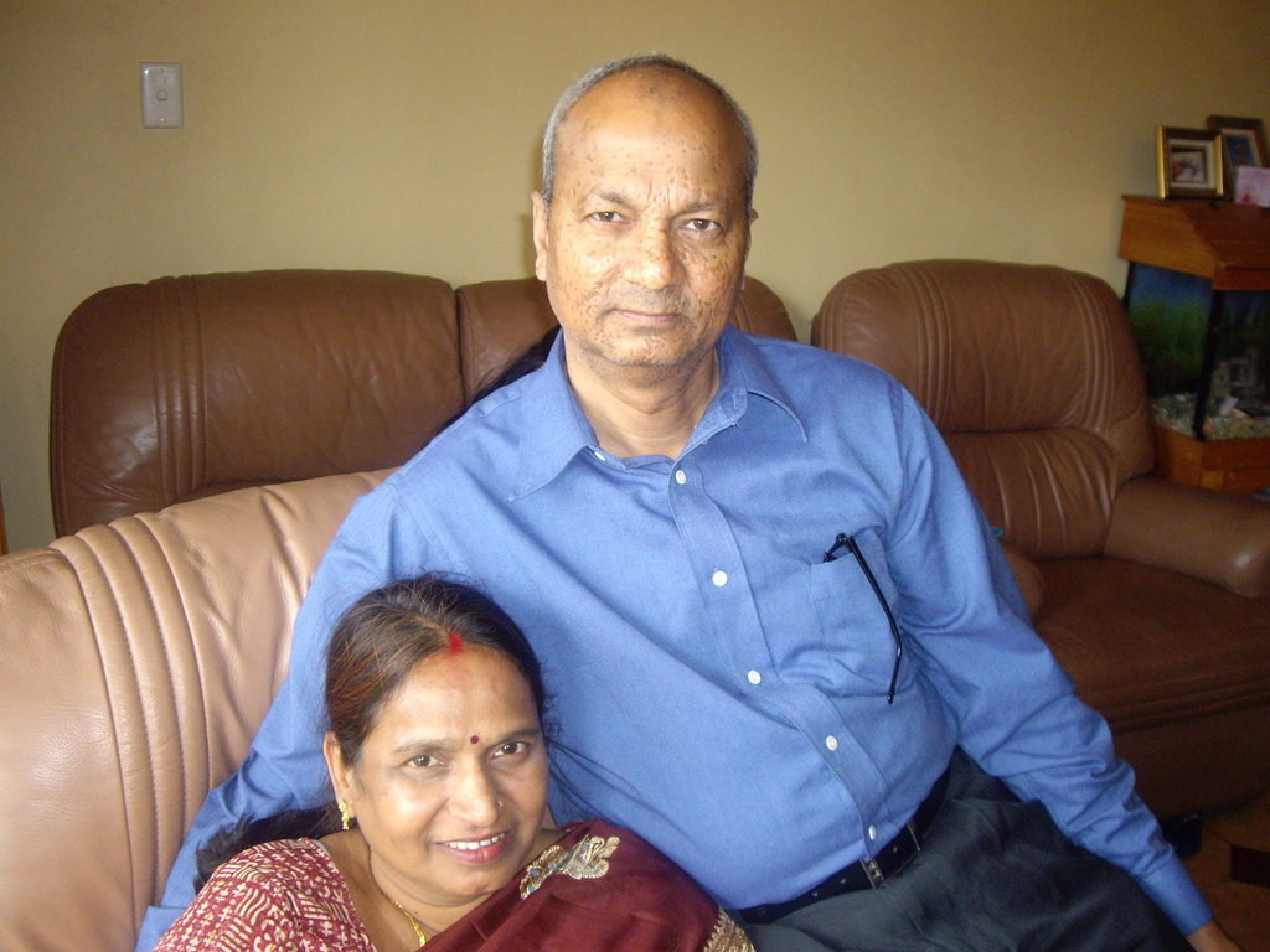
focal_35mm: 38
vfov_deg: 37.7
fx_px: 1394
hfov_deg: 49.0
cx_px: 635
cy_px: 476
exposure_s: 1/40
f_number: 2.7
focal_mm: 6.2
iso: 200
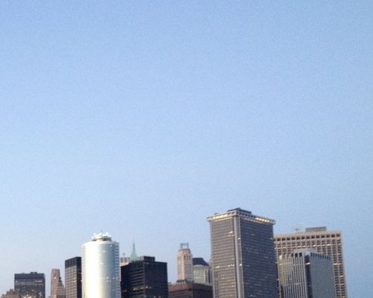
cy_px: 252
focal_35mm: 64
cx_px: 72
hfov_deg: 28.9
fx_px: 706
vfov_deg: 23.4
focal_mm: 4.28
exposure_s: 1/20
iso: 160
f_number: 2.4
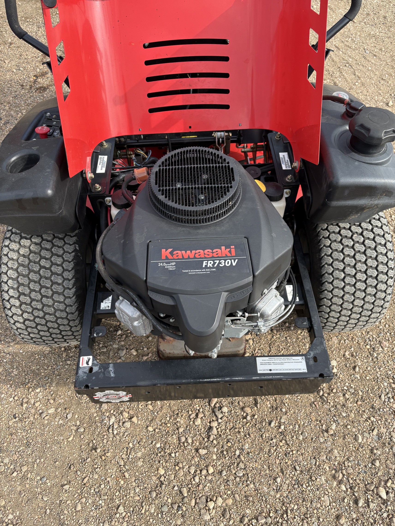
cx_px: 198
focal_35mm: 26
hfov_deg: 53.1
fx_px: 396
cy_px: 263
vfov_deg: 67.3
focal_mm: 5.96
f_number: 1.6
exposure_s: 1/895
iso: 50
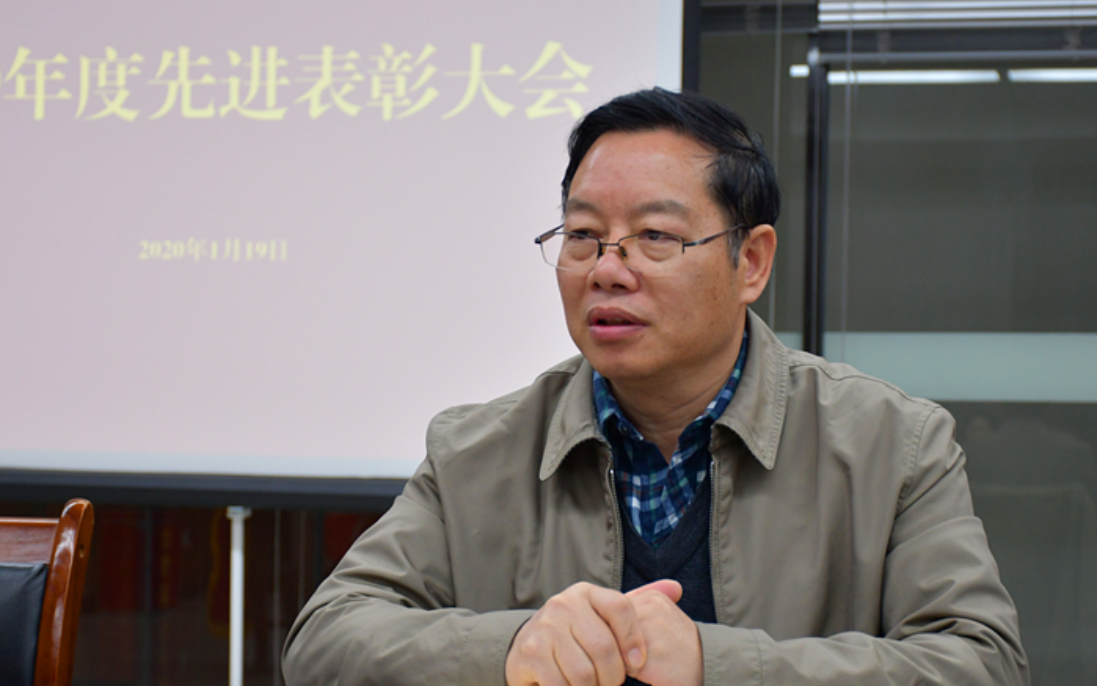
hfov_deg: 24.6
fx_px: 2512
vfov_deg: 15.5
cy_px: 400
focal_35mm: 84
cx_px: 600
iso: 1000
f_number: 4.5
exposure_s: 1/100
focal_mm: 48
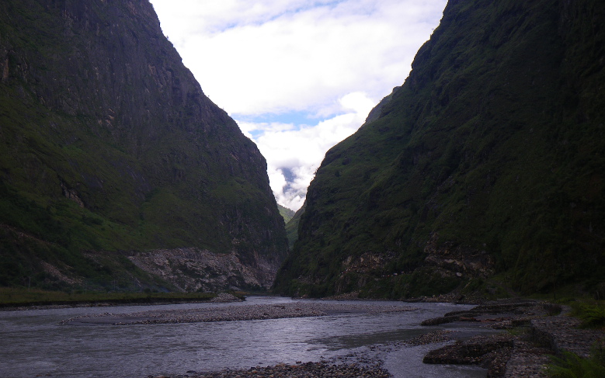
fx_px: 610
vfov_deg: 34.4
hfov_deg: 52.7
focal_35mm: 37
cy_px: 196
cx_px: 297
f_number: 4.6
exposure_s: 1/125
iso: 50
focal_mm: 6.1
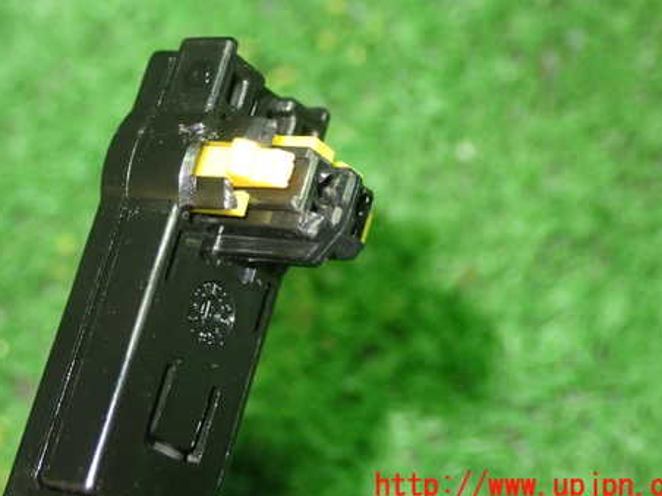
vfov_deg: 16.6
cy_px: 176
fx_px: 1702
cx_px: 267
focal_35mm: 89
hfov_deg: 22.0
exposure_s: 1/25
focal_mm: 11.88
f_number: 3.8
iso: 800
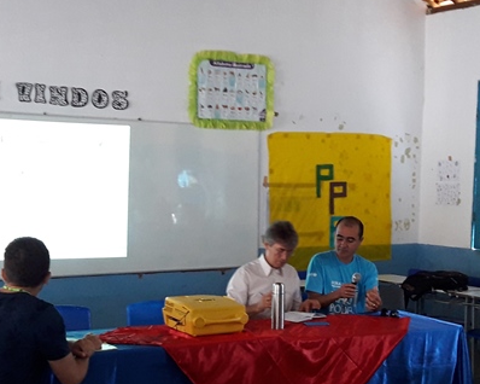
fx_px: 625
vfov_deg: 33.9
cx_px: 281
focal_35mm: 44
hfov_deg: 41.9
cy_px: 245
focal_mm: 3.7
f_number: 1.9
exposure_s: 1/30
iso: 160
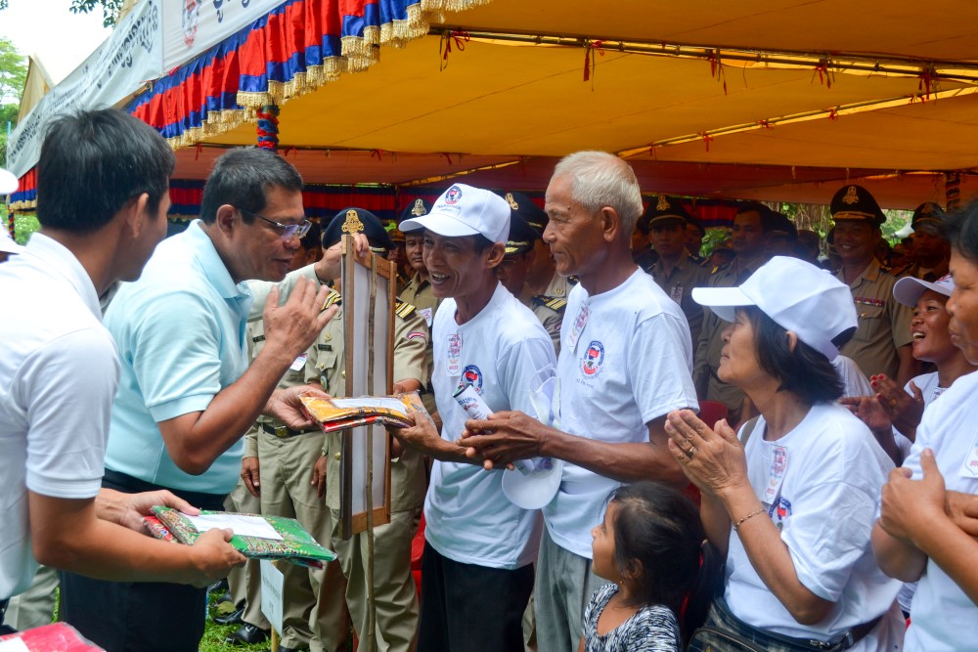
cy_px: 326
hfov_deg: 45.0
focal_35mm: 44
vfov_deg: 30.9
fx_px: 1182
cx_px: 489
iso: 160
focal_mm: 29
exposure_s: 1/125
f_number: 5.6
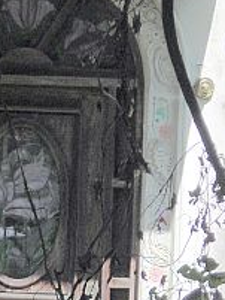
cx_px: 72
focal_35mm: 313
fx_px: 2710
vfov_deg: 6.3
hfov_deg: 4.8
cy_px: 364
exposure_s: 1/400
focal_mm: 14.8
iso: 50
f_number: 4.6
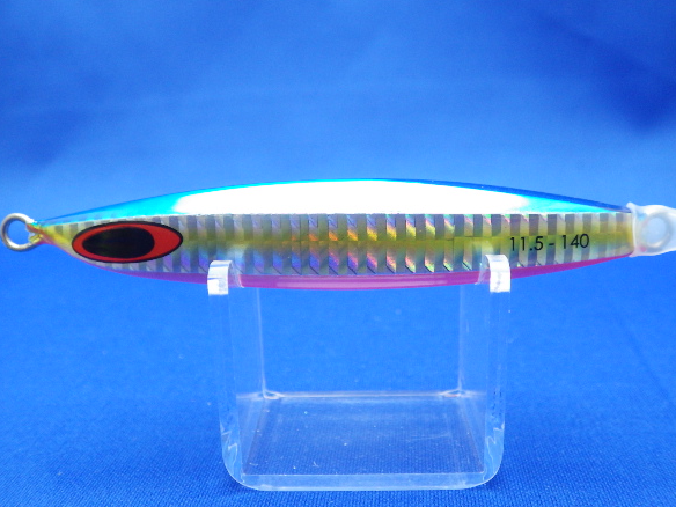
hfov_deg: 53.9
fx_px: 664
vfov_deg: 41.8
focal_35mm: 34
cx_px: 354
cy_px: 251
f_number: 2.3
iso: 400
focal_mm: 5.5
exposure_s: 1/45
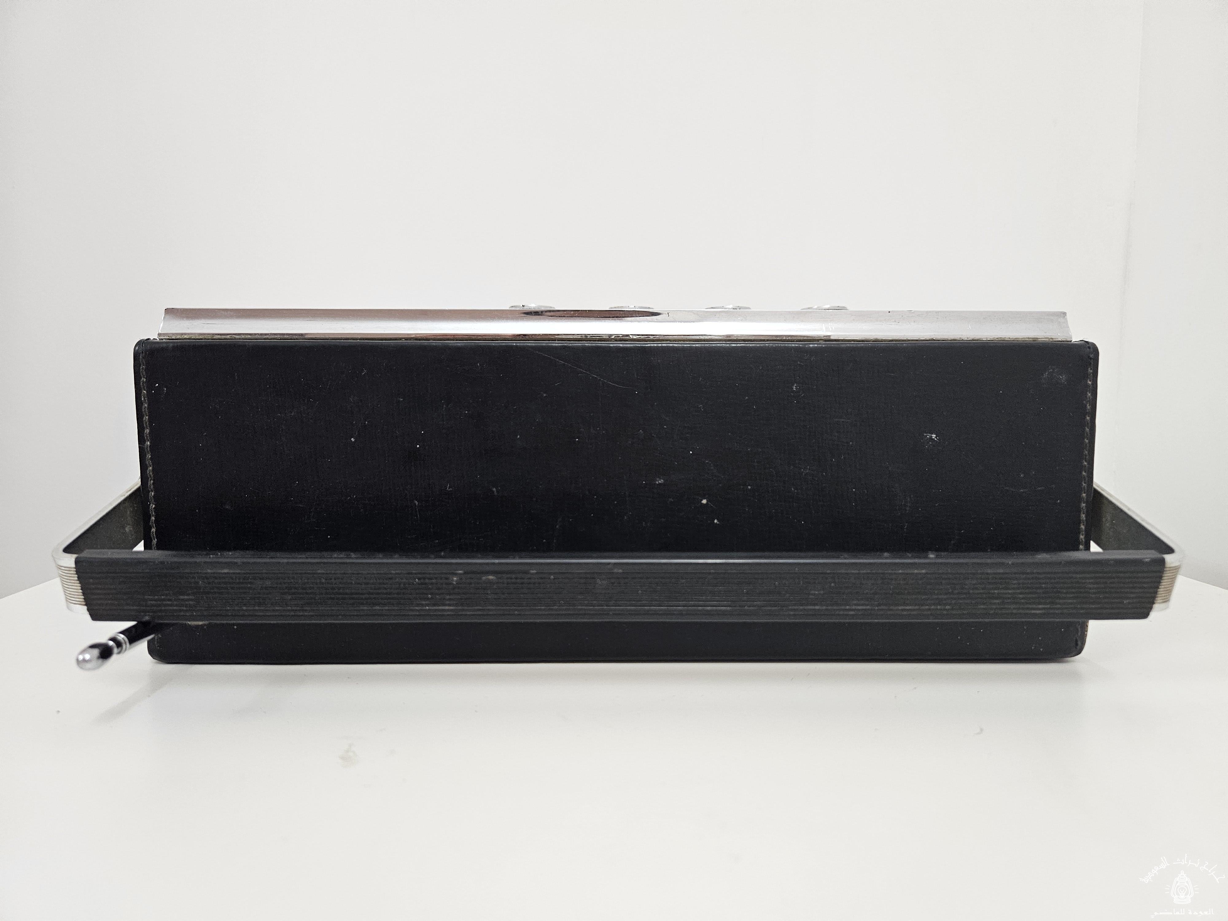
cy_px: 460
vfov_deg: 58.9
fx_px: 816
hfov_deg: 73.9
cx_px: 614
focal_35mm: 23
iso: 250
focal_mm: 5.4
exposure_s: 1/120
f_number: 1.8
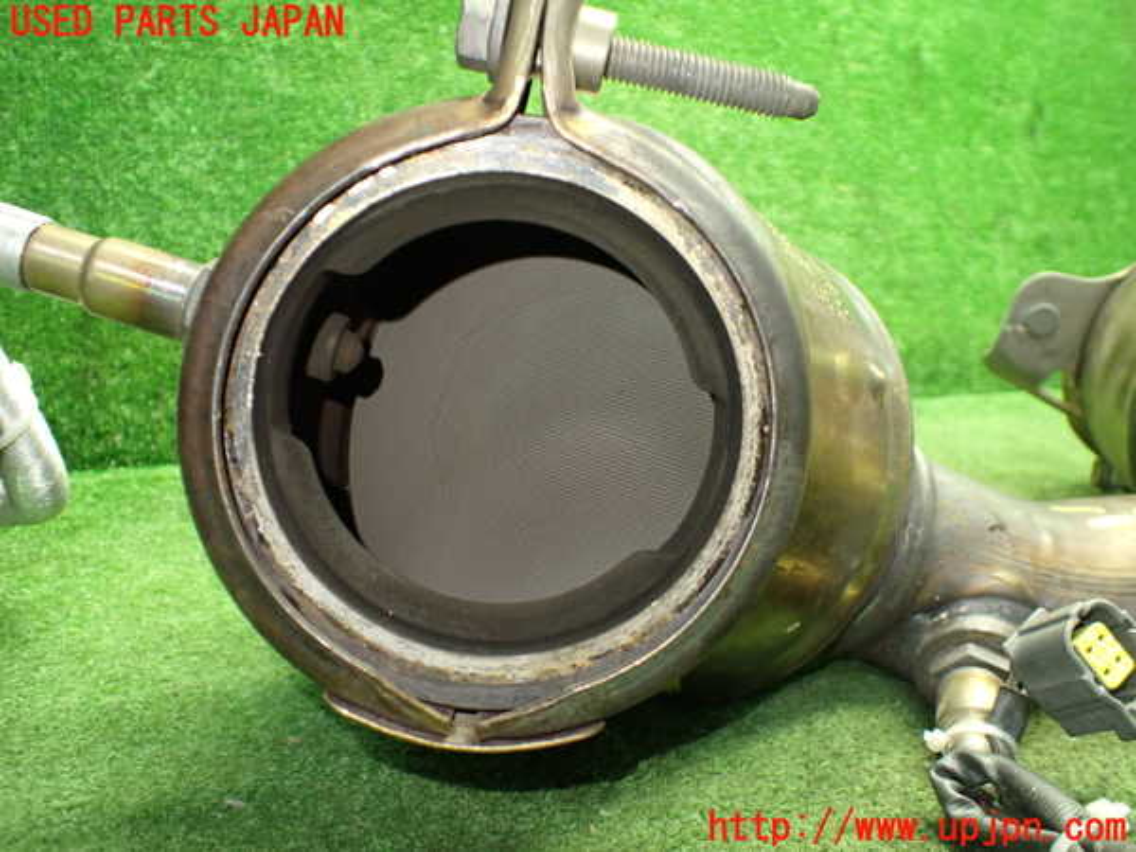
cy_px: 426
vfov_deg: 46.8
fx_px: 985
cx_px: 568
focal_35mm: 30
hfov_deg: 60.0
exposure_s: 1/60
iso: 800
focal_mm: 5.4
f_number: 2.3
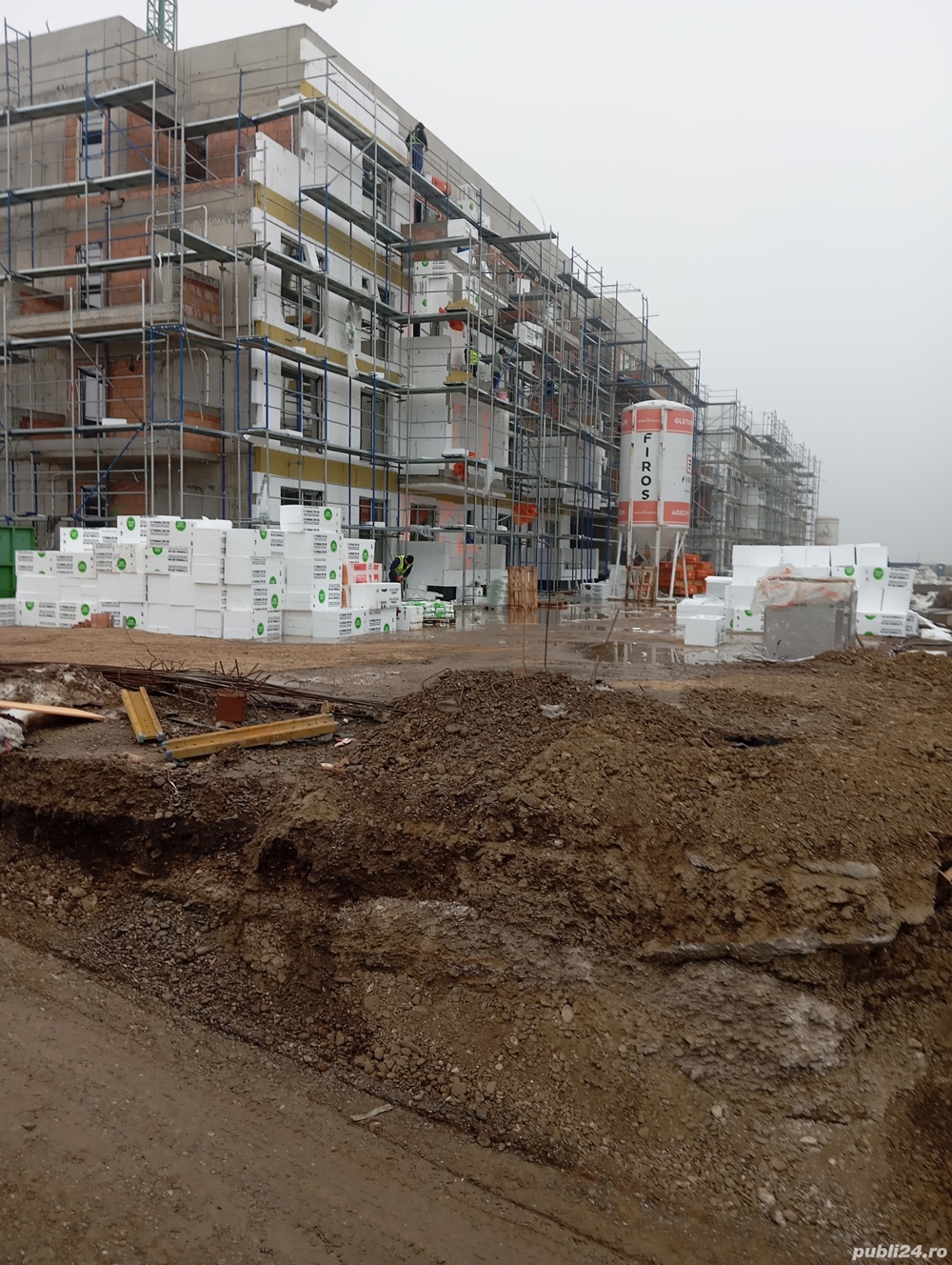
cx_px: 476
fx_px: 1024
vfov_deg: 63.4
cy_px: 632
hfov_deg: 49.9
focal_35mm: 28
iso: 128
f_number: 1.8
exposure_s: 1/100
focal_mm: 4.22
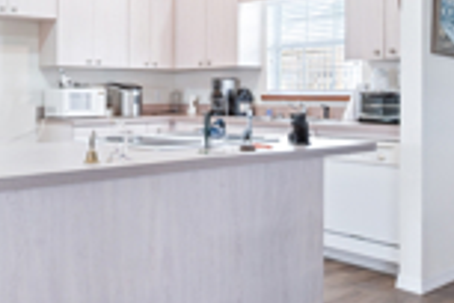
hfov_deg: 45.0
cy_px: 199
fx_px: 517
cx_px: 91
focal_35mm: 41
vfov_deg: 32.4
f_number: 8
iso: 400
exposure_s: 1/10
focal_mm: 14
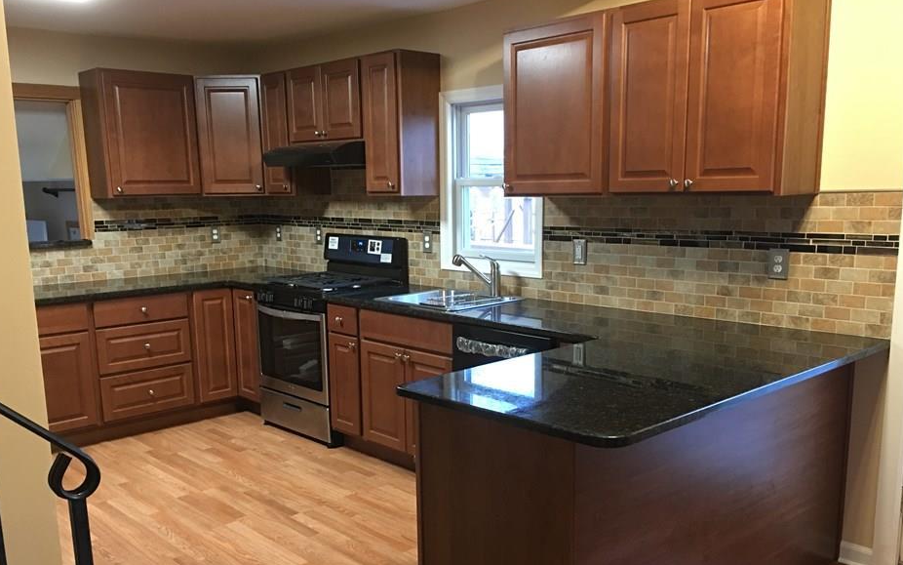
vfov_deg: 37.1
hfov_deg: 56.7
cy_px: 349
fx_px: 837
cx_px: 454
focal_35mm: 34
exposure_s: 1/15
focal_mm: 4.15
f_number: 2.2
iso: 100
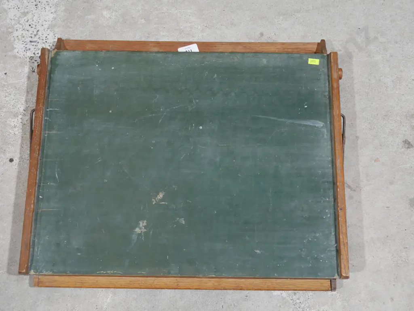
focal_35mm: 56
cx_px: 207
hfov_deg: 34.3
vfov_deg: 26.1
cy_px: 156
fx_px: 670
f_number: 5.3
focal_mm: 28
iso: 640
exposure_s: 1/60
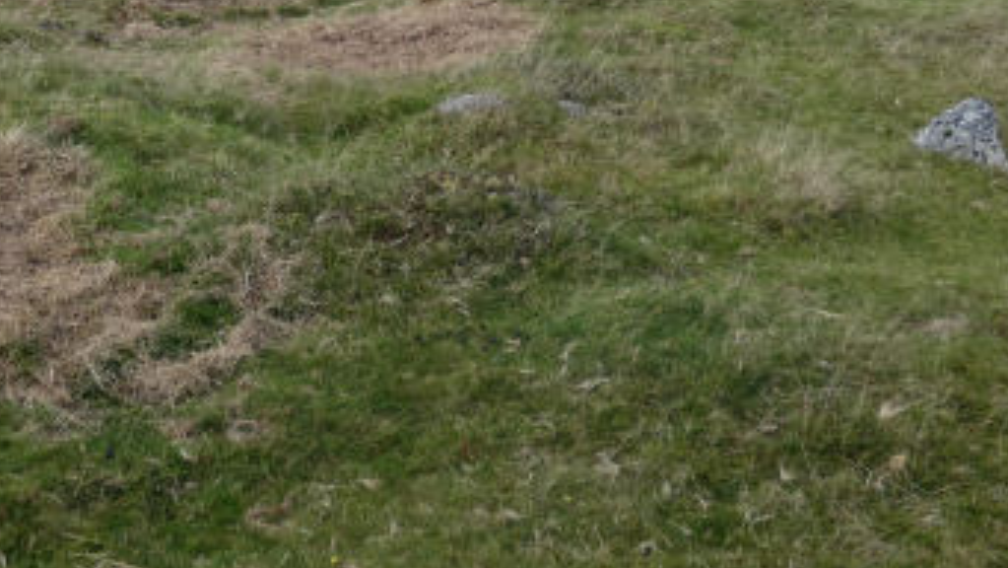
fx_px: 1791
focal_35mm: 67
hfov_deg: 31.1
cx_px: 296
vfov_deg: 17.3
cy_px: -86
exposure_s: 1/500
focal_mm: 6.2
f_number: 3.4
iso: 80
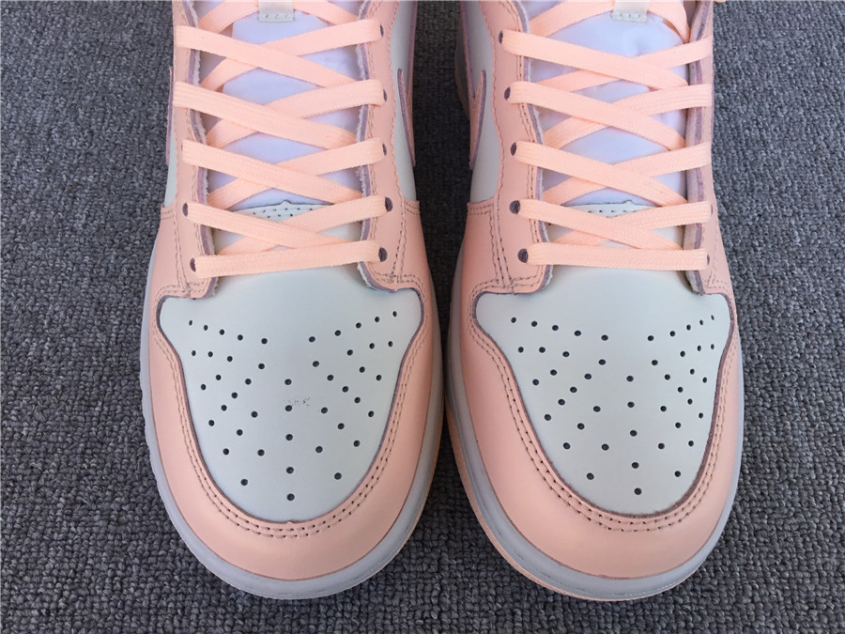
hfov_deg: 58.4
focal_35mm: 31
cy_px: 317
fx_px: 757
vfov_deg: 45.4
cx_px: 422
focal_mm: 3.3
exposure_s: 1/356
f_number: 2.4
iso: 25
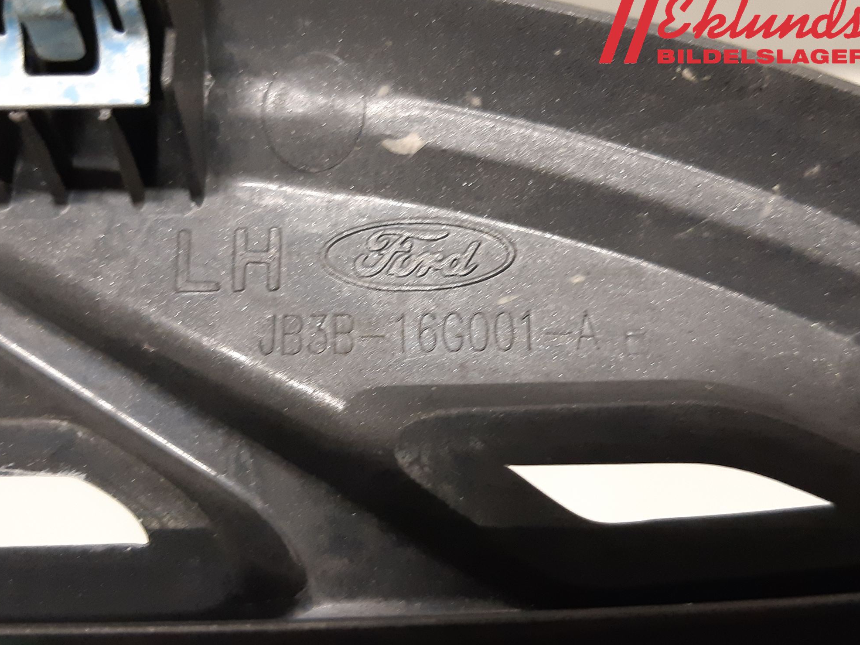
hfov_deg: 65.3
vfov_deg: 51.4
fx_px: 671
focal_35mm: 27
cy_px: 324
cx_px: 420
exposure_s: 1/33
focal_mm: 3.93
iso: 250
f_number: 1.7
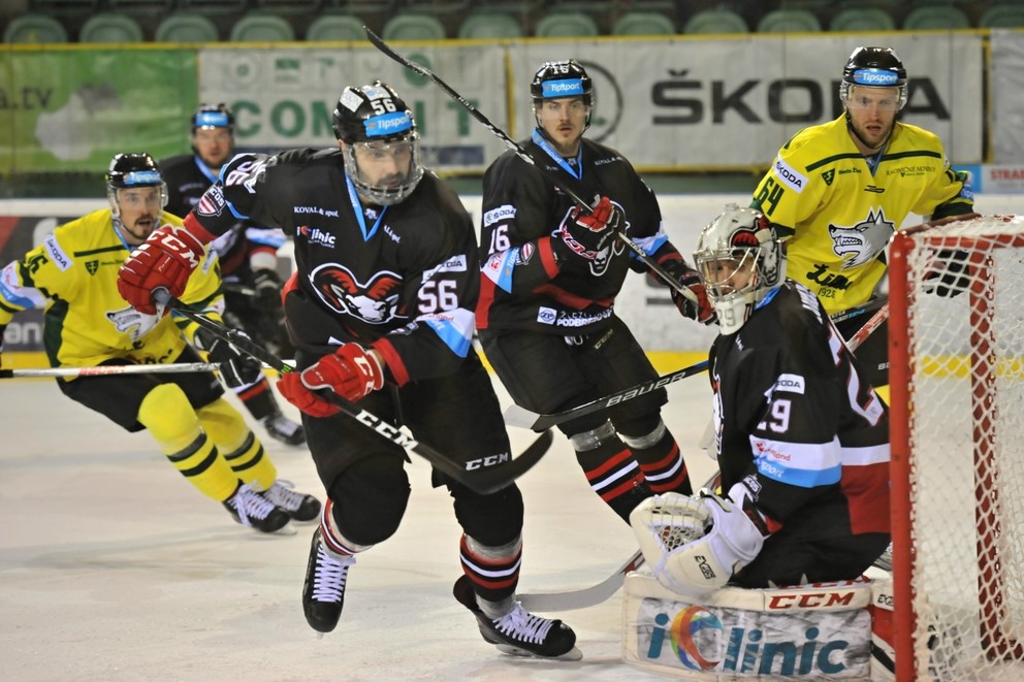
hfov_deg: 13.7
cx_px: 512
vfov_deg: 9.1
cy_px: 341
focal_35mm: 150
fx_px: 4266
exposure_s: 1/800
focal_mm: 150
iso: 2000
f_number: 4
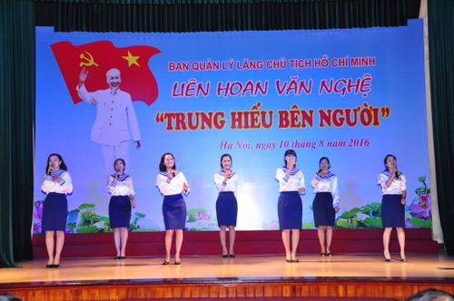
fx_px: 642
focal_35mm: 51
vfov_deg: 26.4
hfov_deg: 38.9
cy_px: 150
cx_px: 227
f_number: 4.5
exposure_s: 1/160
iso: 500
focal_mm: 34
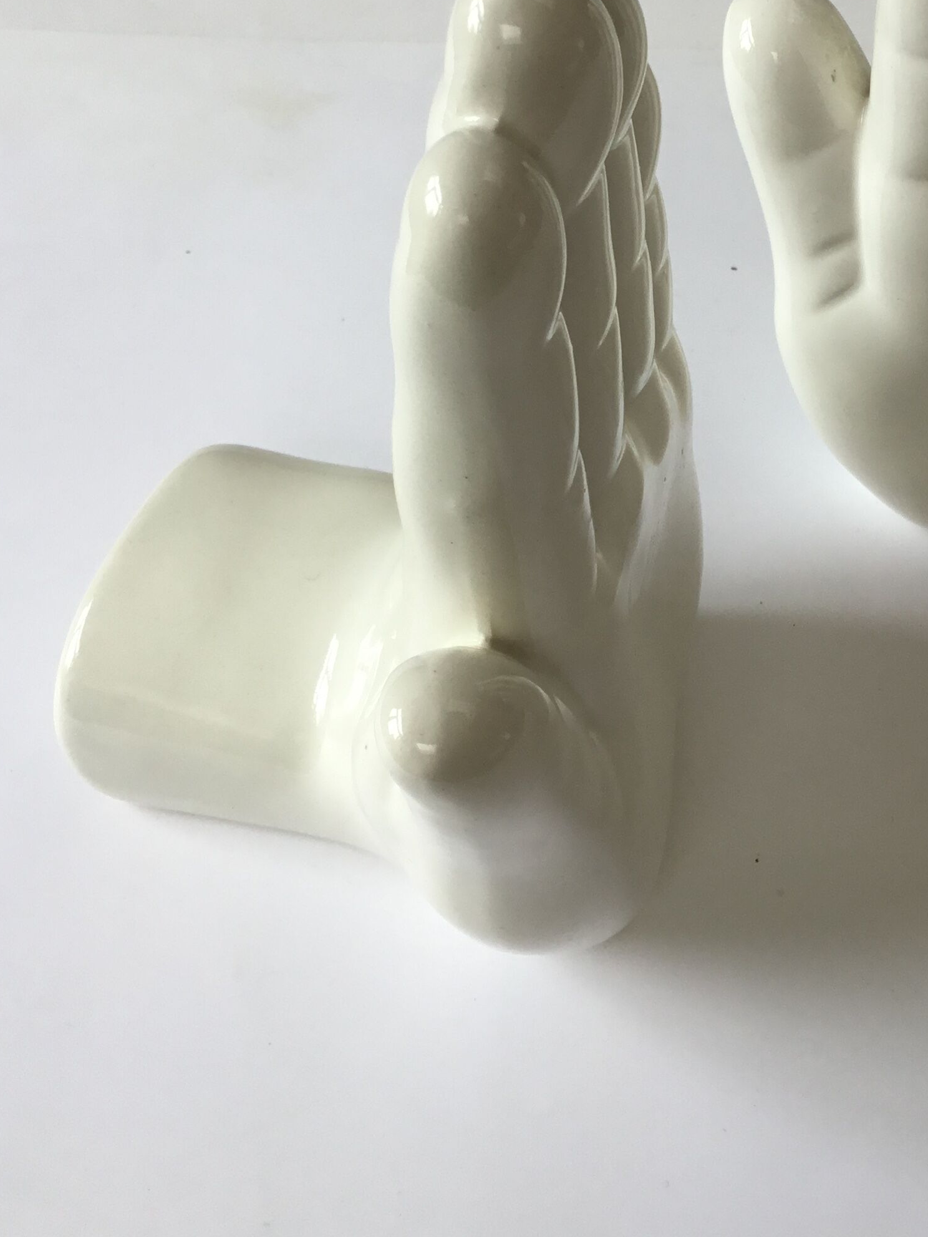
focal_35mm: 51
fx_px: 1823
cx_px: 717
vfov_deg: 37.2
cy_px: 430
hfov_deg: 28.1
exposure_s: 1/110
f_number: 2.4
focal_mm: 3.3
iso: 25
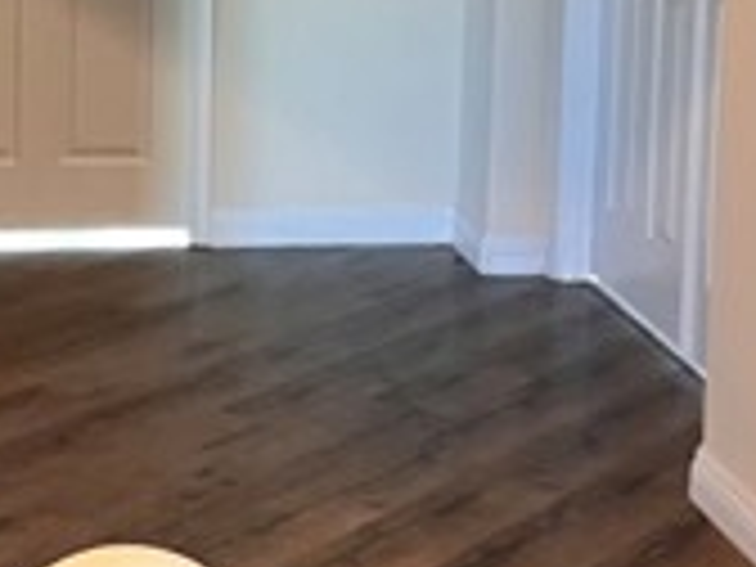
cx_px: 274
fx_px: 2162
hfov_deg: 19.8
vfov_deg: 14.7
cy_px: -14
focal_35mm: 99
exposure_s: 1/40
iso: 400
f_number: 1.5
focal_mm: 5.7
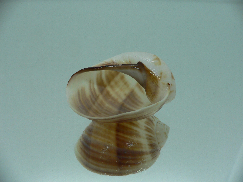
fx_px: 246
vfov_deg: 40.7
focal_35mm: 35
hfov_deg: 52.6
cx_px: 122
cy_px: 91
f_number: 2.8
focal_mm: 4.6
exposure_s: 1/60
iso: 80
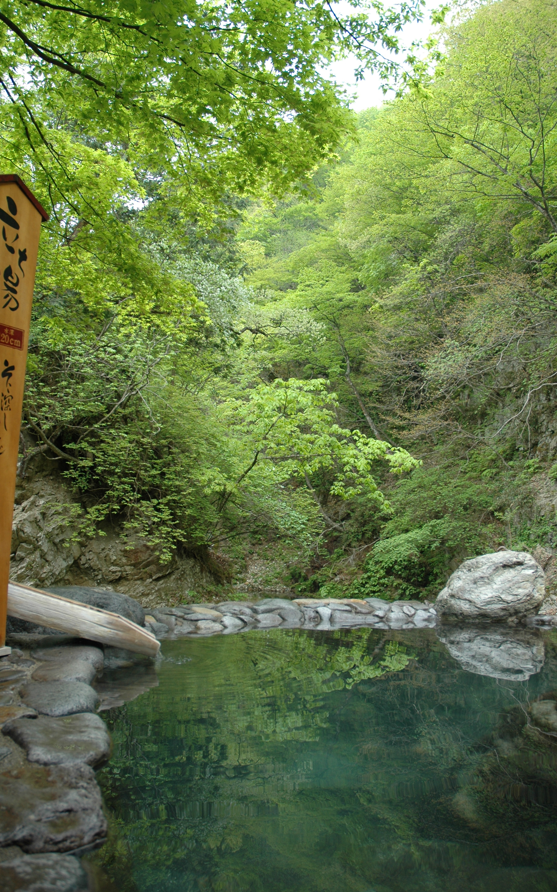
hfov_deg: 44.5
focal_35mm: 28
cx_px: 279
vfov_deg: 66.5
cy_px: 450
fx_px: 680
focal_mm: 18
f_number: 4
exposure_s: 1/100
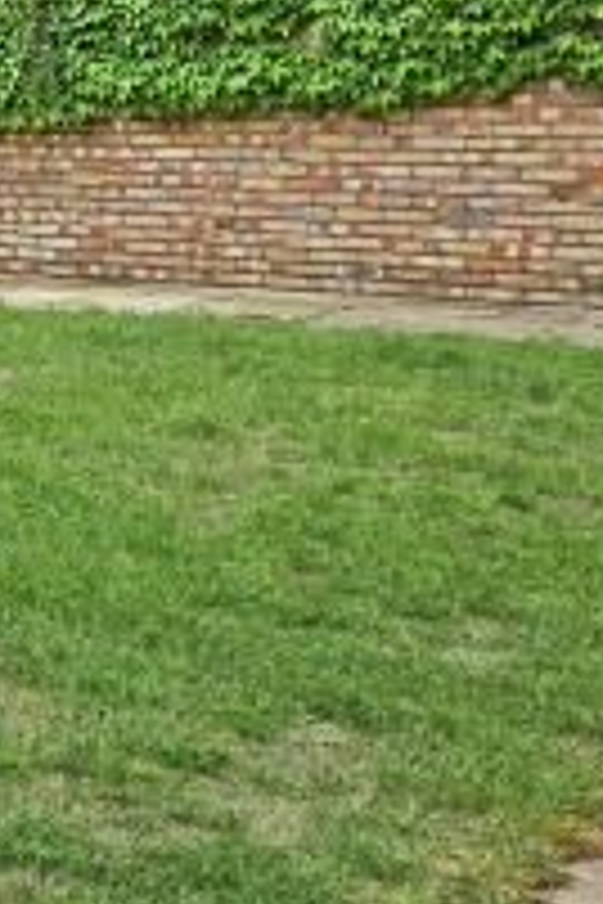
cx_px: -1062
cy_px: 135
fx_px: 1733
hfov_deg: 12.4
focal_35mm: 69
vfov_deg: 28.4
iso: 50
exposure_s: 1/801
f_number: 2.2
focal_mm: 2.2
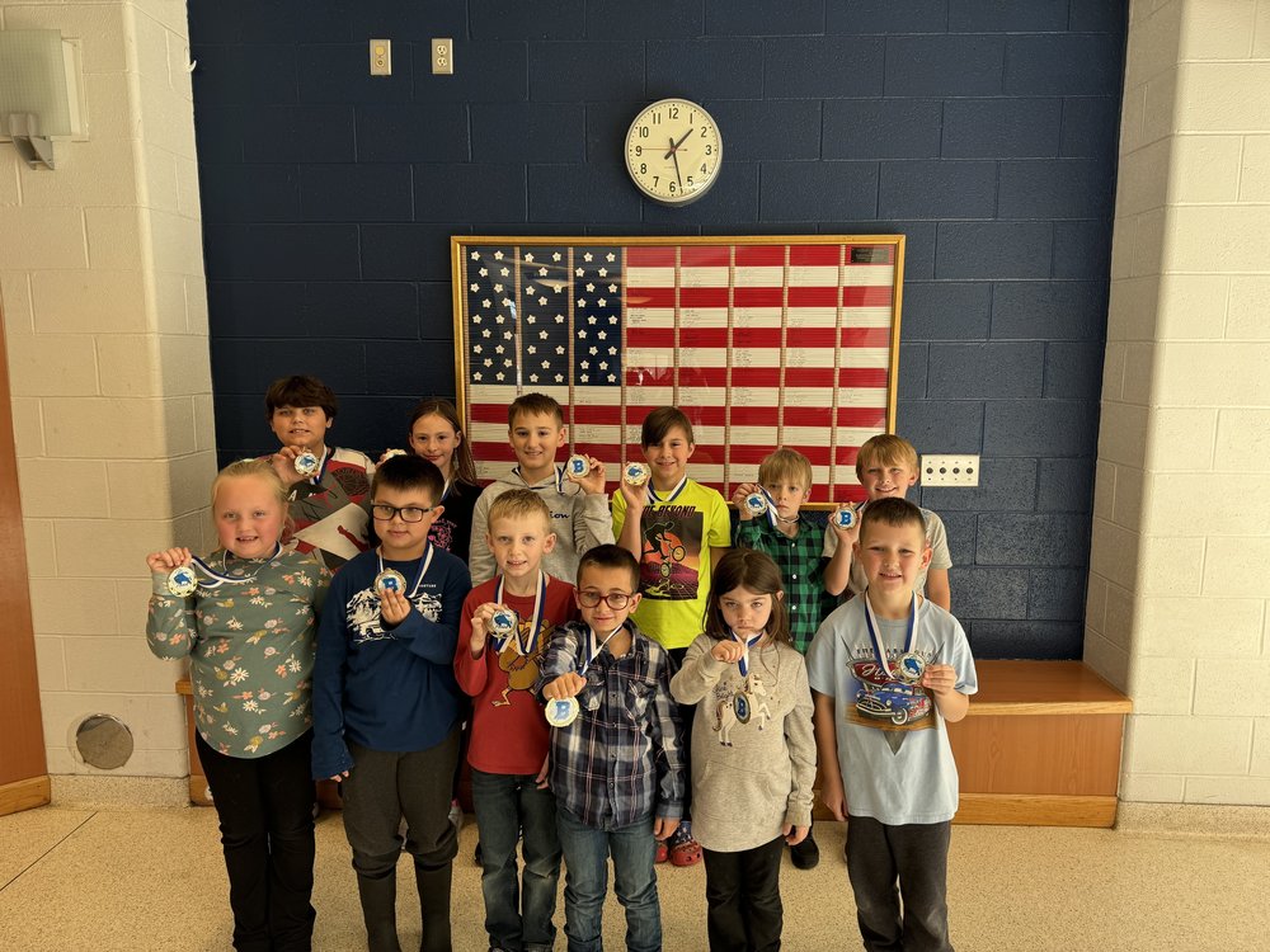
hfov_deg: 71.6
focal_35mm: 24
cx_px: 635
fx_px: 881
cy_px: 476
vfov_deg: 56.8
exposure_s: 1/121
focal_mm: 6.76
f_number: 1.78
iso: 80
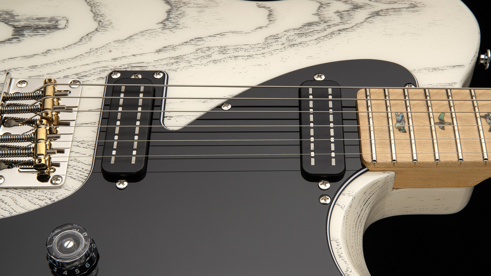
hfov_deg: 27.9
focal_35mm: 76
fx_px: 989
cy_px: 133
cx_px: 254
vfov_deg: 15.9
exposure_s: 1/160
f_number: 20
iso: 100
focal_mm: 70
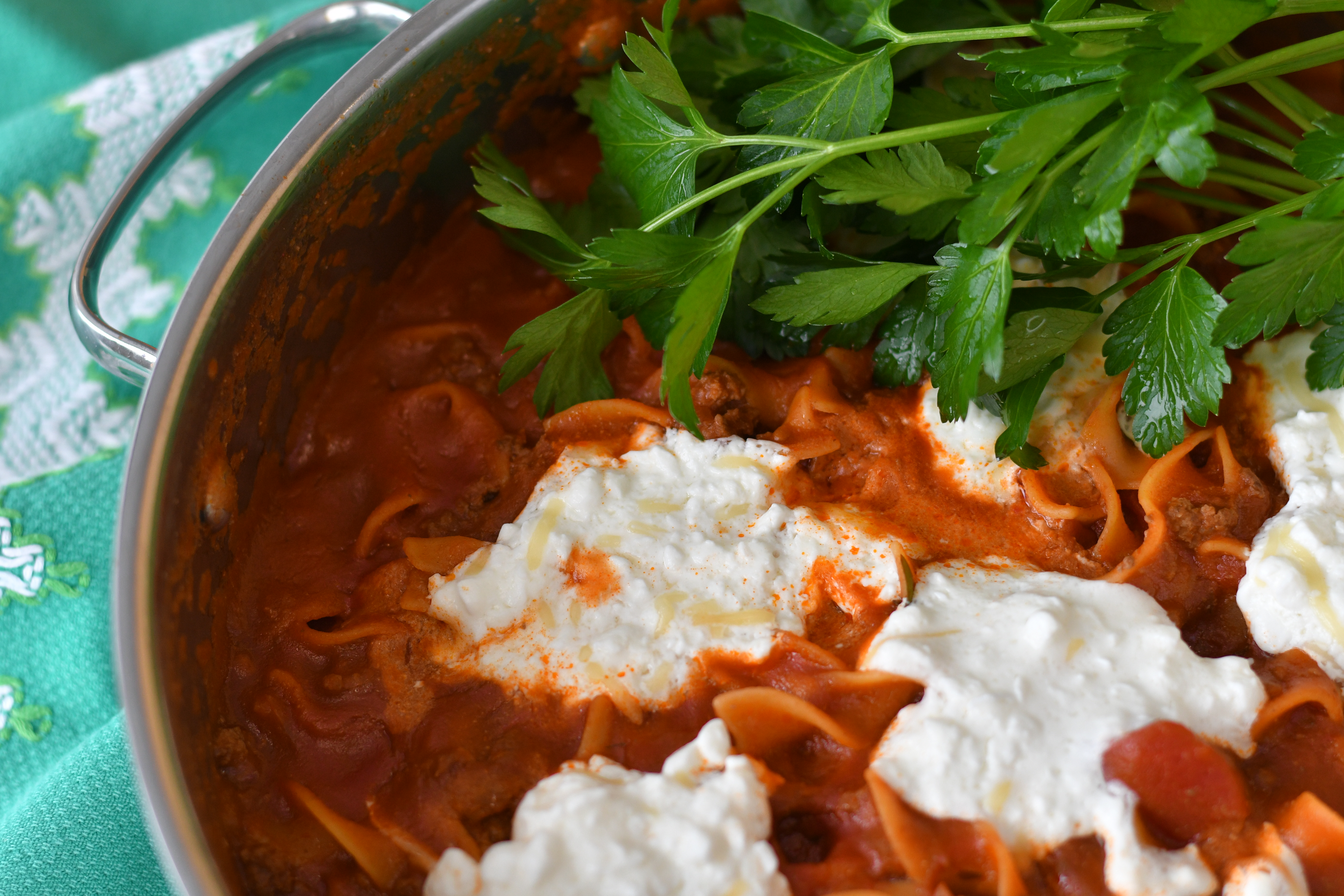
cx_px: 672
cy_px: 448
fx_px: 2800
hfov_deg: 27.0
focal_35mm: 75
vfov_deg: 18.2
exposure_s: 1/800
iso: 500
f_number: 3.2
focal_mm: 50
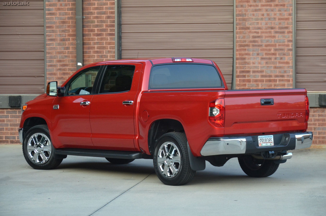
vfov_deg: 11.4
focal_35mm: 120
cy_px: 108
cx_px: 163
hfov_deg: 17.1
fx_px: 1084
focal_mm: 80
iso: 1600
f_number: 5
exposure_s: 1/500
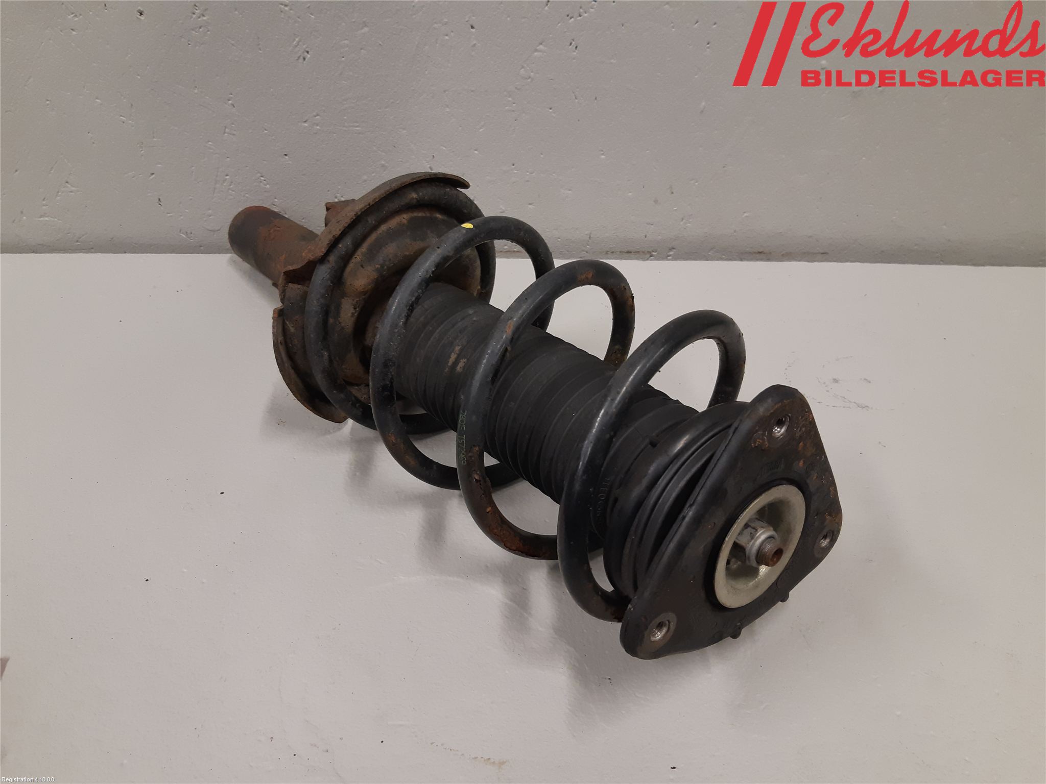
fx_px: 786
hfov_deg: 67.3
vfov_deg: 53.1
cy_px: 392
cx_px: 523
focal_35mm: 26
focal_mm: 3.93
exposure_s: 1/50
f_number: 1.7
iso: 125
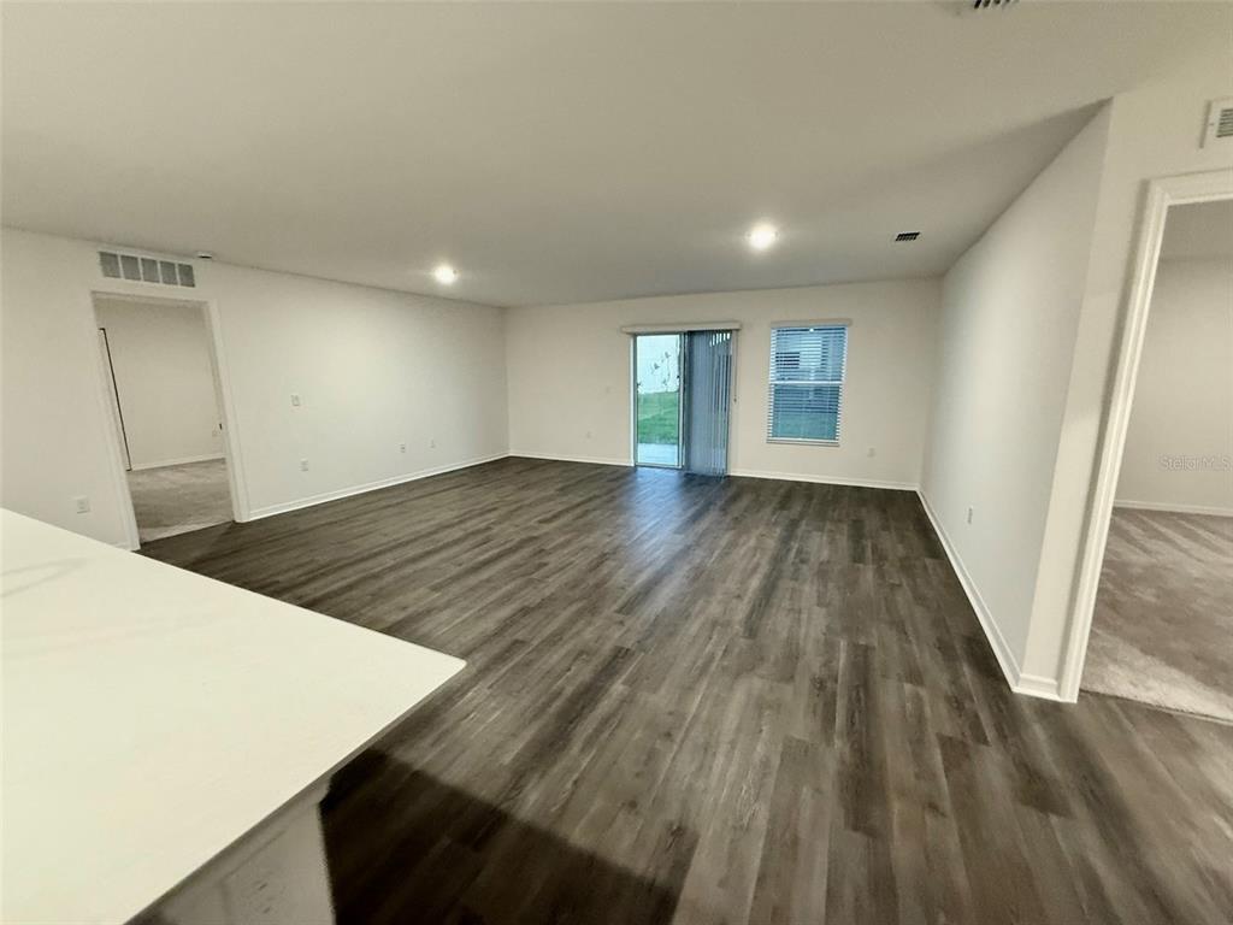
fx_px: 499
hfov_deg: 102.1
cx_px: 616
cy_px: 462
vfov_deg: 85.7
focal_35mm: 14
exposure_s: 1/60
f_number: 2.2
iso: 400
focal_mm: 2.22
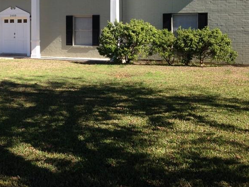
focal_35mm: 58
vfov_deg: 24.7
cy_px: 29
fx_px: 417
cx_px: 73
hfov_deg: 32.8
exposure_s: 1/809
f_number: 2.4
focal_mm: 4.12
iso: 50
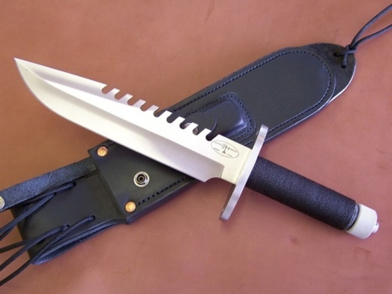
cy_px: 147
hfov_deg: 46.8
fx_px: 453
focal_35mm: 40
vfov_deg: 36.0
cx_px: 196
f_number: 4
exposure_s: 1/30
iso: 140
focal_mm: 6.7
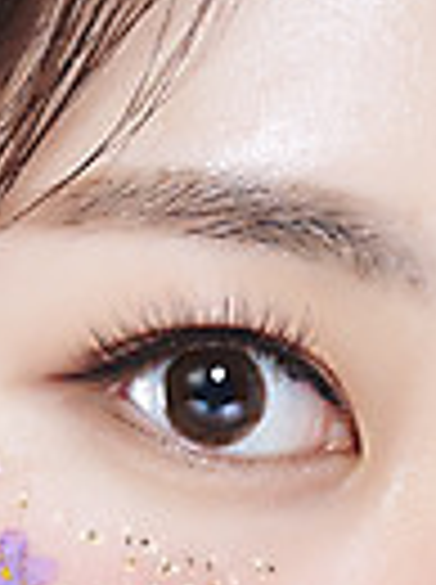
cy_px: 760
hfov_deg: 3.2
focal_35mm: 467
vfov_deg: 4.2
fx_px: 7869
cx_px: 115
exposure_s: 1/125
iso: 64
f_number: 11
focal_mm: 105
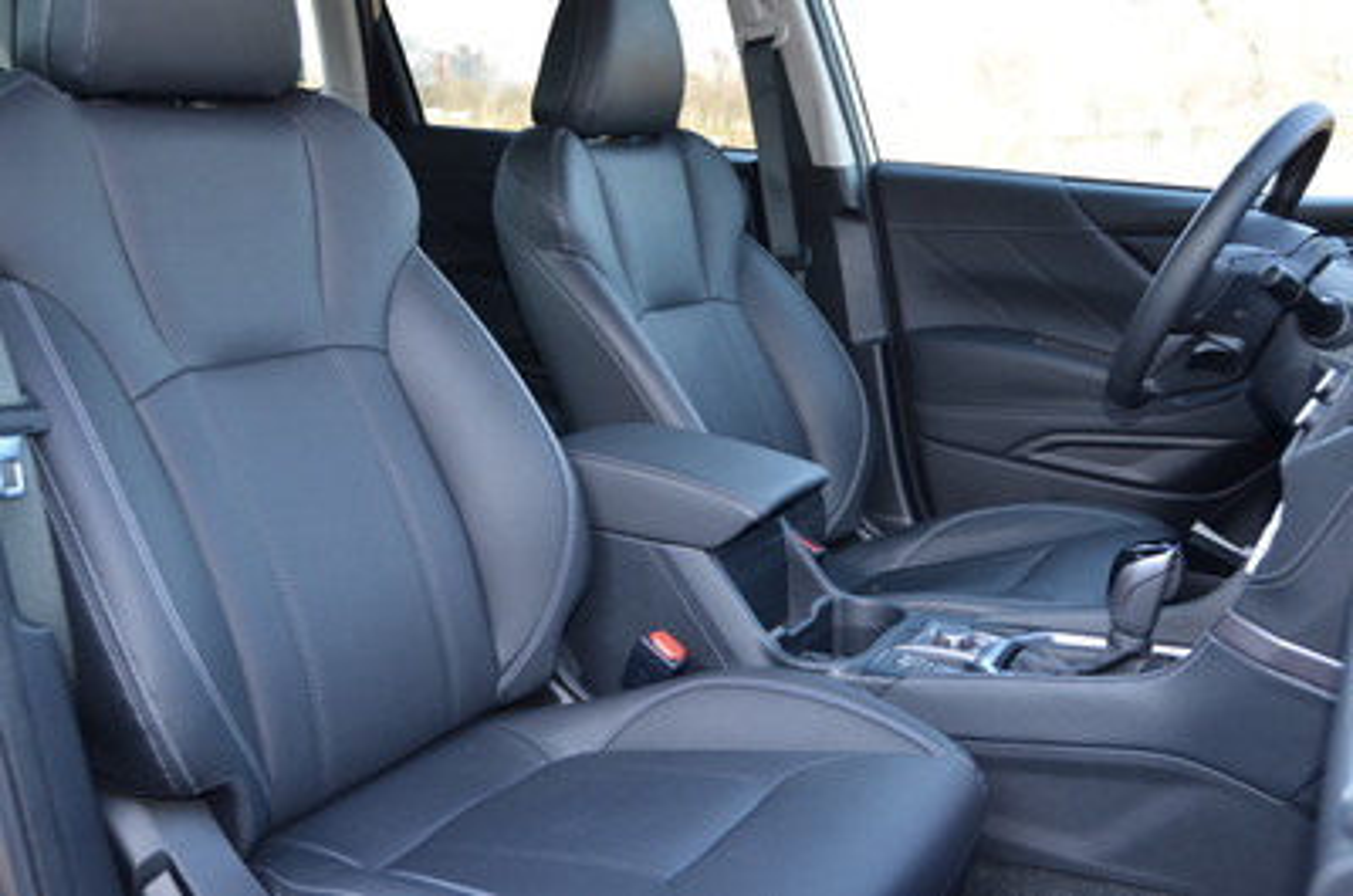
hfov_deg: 53.2
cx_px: 676
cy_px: 448
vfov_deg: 36.7
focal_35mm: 36
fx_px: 1350
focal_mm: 24
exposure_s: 1/125
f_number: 3.8
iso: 320
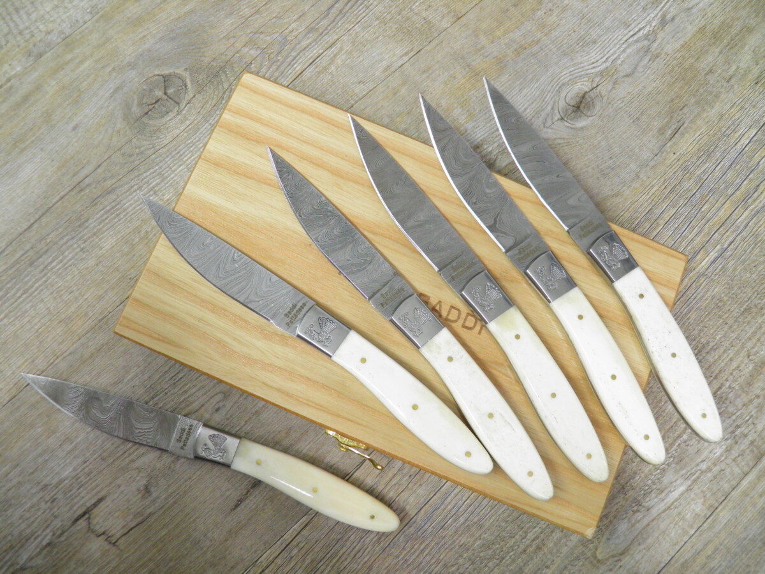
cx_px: 382
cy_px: 287
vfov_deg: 46.8
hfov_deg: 60.0
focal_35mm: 30
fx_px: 663
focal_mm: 5.5
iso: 200
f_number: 3
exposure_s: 1/25
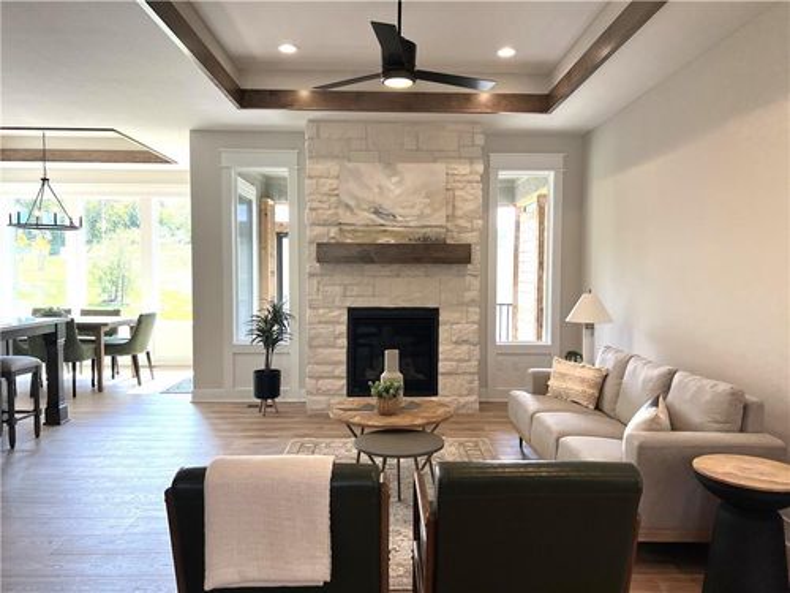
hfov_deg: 67.3
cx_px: 395
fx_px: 593
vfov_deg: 53.1
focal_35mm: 26
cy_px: 296
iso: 50
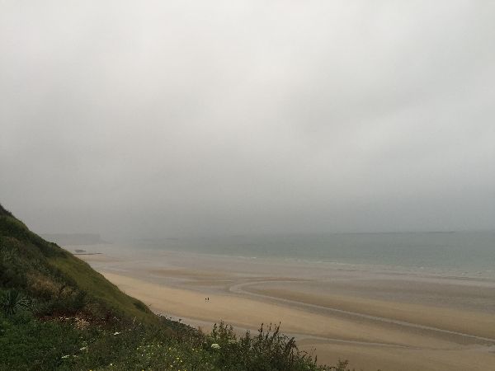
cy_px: 186
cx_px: 248
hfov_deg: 61.7
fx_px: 415
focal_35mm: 29
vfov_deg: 48.2
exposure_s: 1/100
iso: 50
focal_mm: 4.15
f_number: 2.2
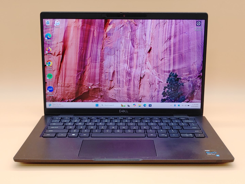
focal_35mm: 49
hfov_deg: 38.9
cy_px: 92
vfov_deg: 29.7
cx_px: 122
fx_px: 347
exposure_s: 1/120
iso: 50
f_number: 1.8
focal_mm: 4.36
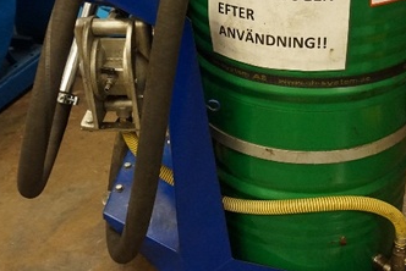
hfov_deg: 38.0
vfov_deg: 25.8
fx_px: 587
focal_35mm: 52
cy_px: 76
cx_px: 238
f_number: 3.5
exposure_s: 1/100
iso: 3200
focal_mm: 16
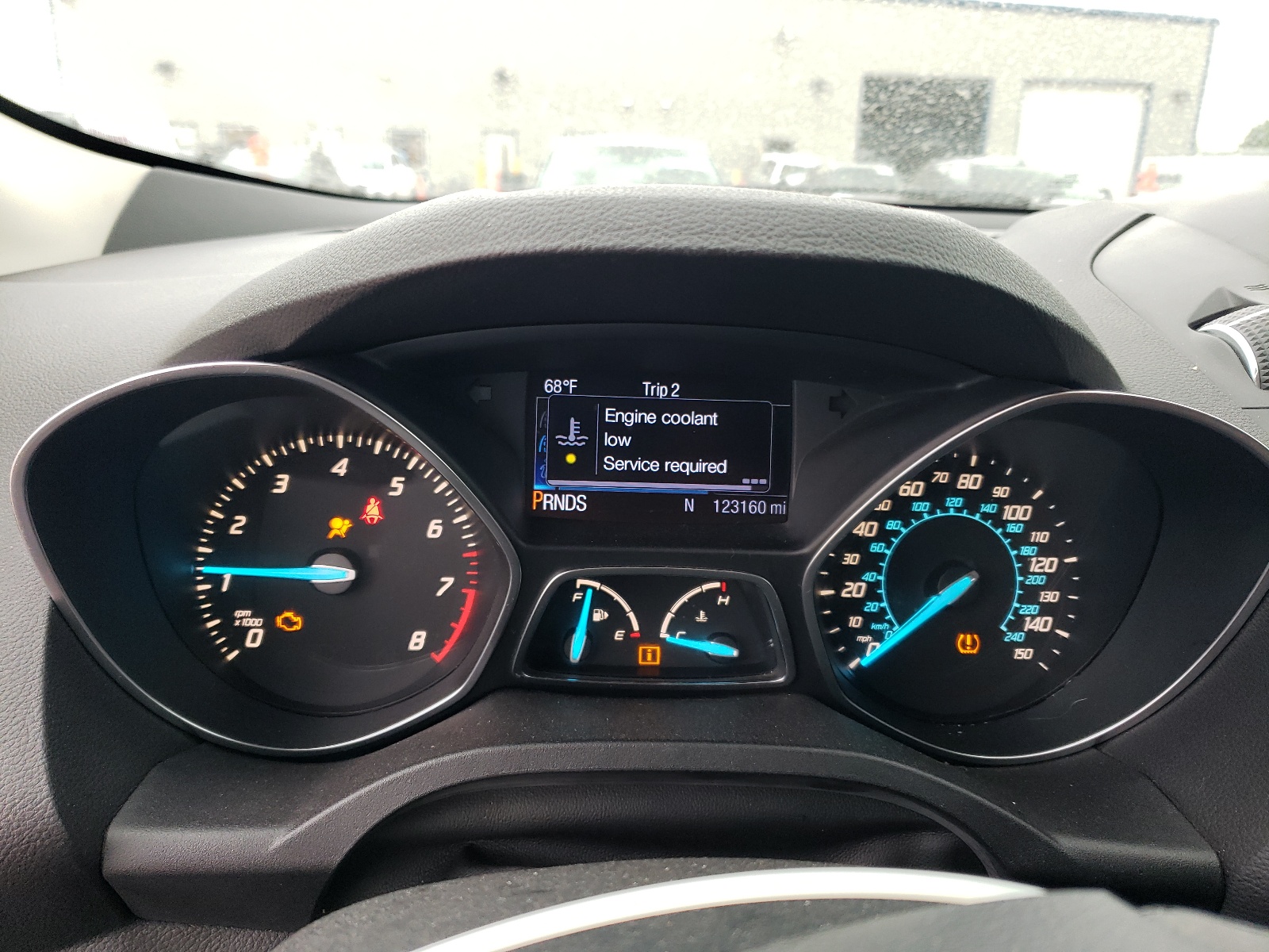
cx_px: 634
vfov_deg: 53.1
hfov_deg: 67.3
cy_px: 476
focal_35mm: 26
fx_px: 953
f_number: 1.5
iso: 86
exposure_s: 1/100
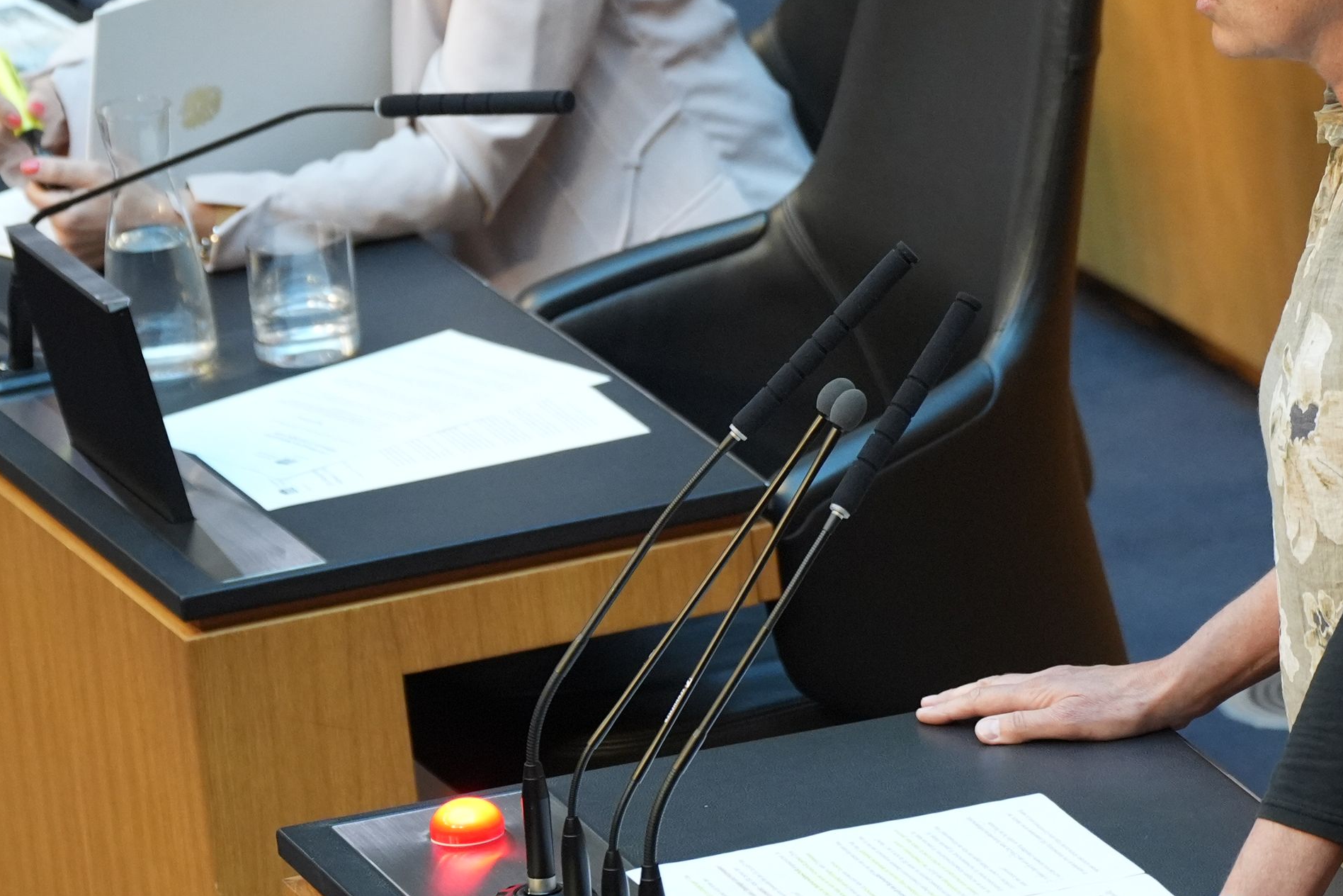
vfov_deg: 2.6
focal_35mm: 521
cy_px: 261
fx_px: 19435
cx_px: 643
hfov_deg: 4.0
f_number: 5.6
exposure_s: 1/250
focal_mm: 247
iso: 2500
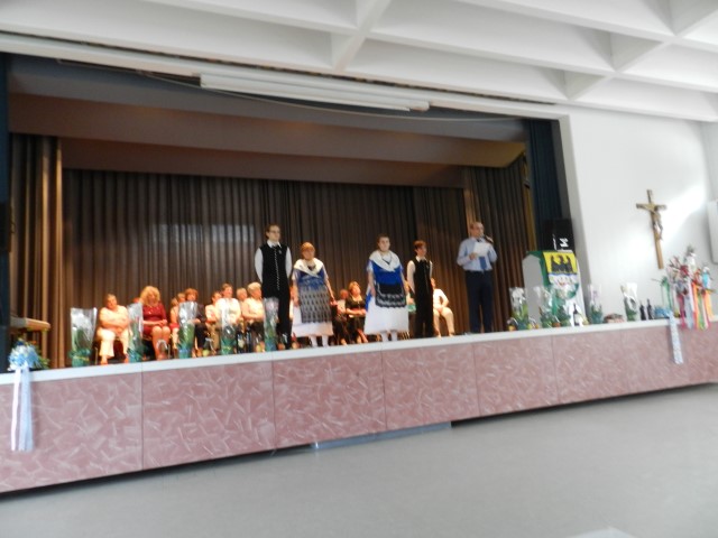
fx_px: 477
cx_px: 359
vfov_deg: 58.9
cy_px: 269
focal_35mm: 23
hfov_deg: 73.9
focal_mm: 4
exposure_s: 1/30
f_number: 3.4
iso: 450
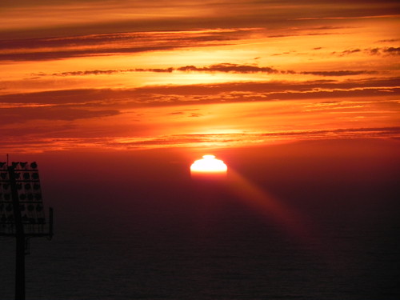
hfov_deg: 5.9
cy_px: 150
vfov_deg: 4.4
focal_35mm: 337
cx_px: 200
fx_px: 3894
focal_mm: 59.9
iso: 160
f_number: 7.1
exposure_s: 1/554
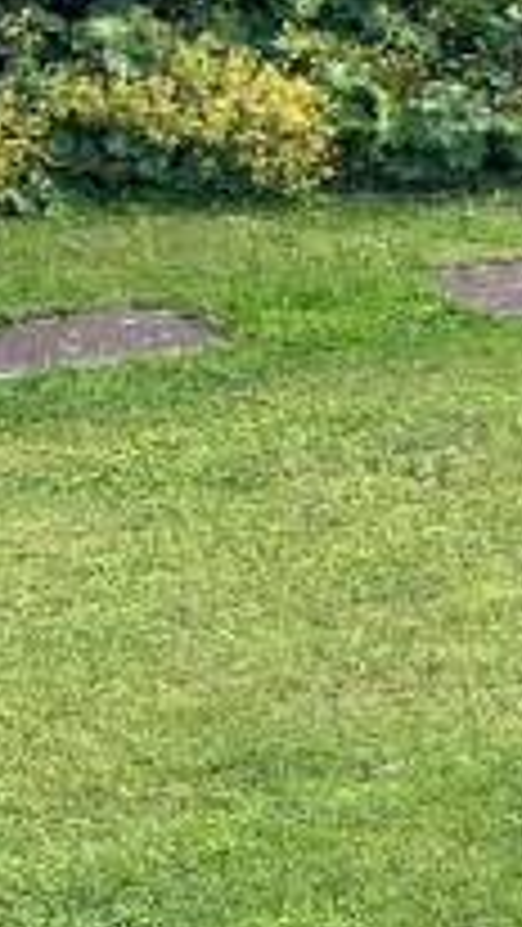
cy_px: -387
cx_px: 1854
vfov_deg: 14.4
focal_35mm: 141
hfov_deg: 7.1
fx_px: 3467
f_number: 1.5
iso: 50
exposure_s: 1/769
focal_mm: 5.7
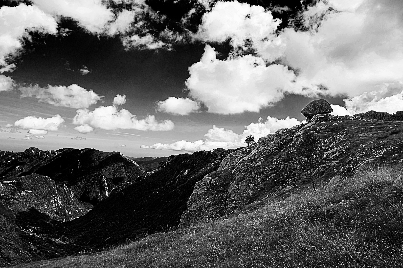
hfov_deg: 67.4
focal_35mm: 27
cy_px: 134
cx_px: 202
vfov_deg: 47.9
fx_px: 302
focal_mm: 18
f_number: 9
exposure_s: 1/400
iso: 200
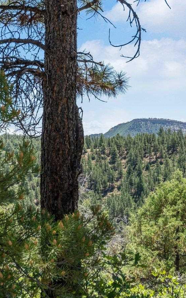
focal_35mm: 82
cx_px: 148
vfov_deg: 25.2
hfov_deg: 15.8
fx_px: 665
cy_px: 154
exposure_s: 1/640
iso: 400
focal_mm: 35
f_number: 8
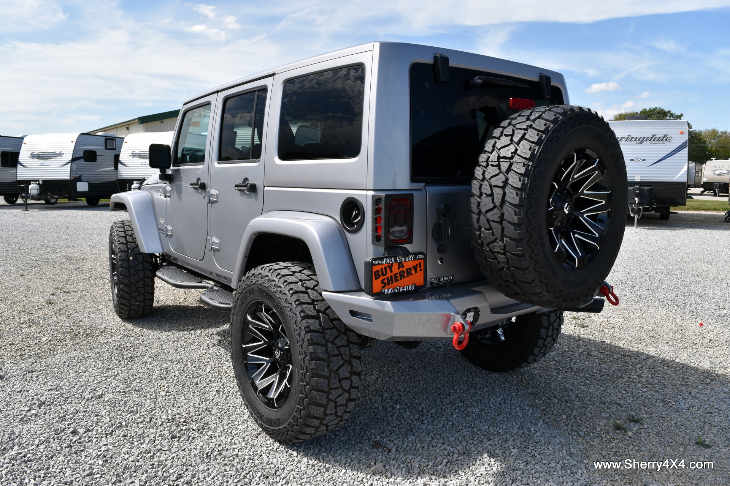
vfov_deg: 47.9
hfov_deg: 67.4
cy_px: 243
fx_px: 547
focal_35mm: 27
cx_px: 365
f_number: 8
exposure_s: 1/250
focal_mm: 18
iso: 320
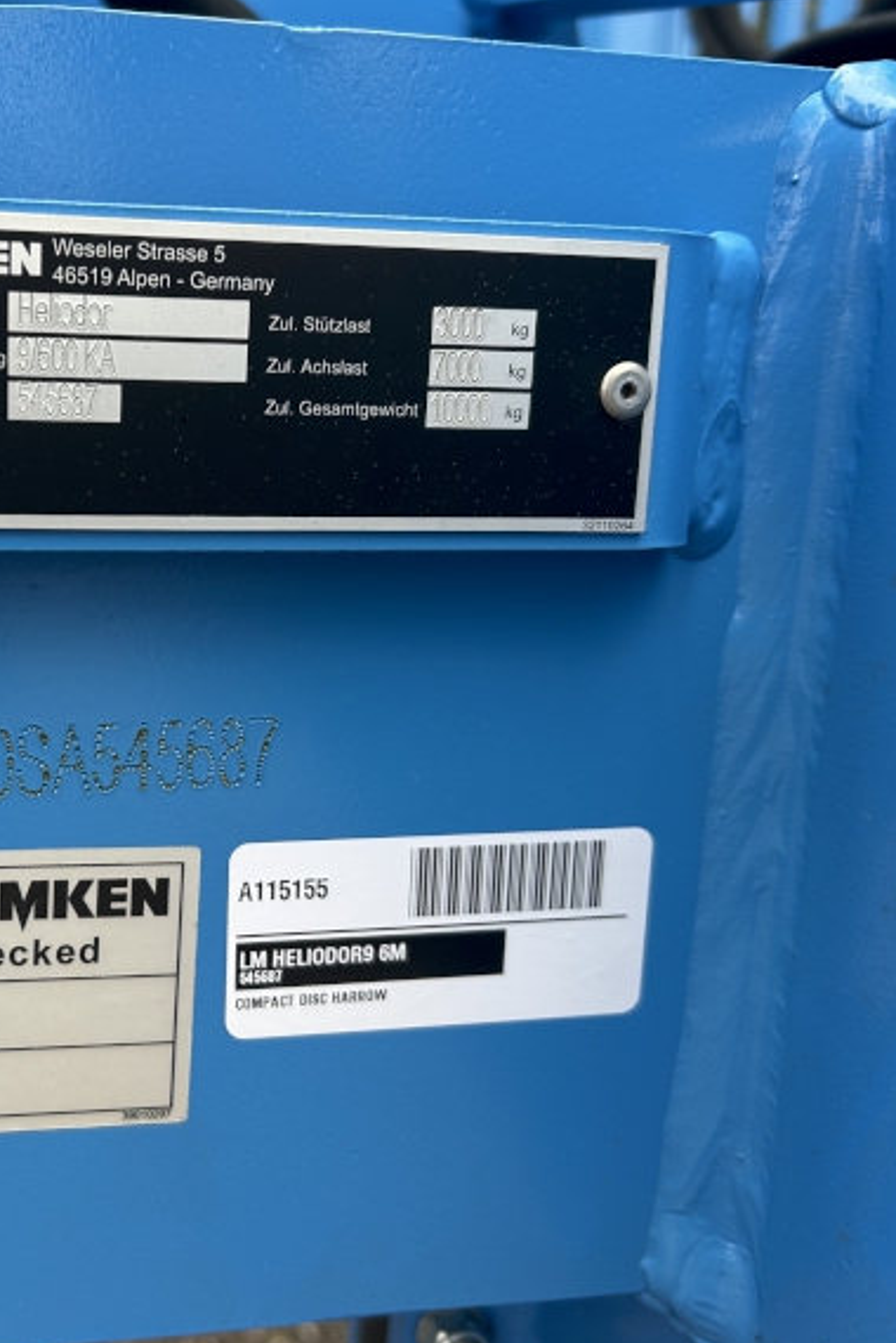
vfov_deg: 50.7
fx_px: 1417
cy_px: 647
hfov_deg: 33.8
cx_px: 151
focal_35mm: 38
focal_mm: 5.7
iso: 64
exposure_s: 1/121
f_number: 1.5
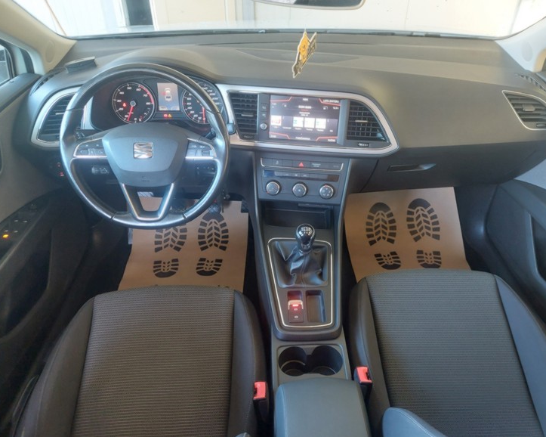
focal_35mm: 27
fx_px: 436
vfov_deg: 53.2
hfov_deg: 64.0
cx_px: 291
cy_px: 215
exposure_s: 1/50
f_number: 1.8
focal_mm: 5.23
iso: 500
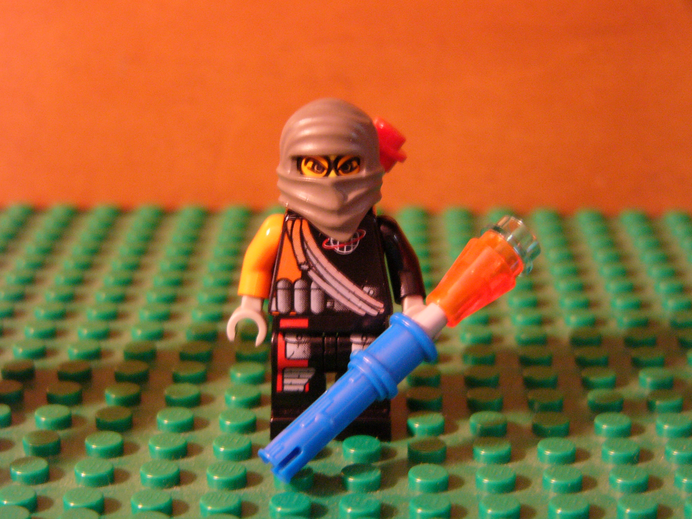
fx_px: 1659
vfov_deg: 17.8
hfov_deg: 23.6
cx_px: 346
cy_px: 260
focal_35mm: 83
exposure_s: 1/4
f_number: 2.8
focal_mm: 13.8
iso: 200
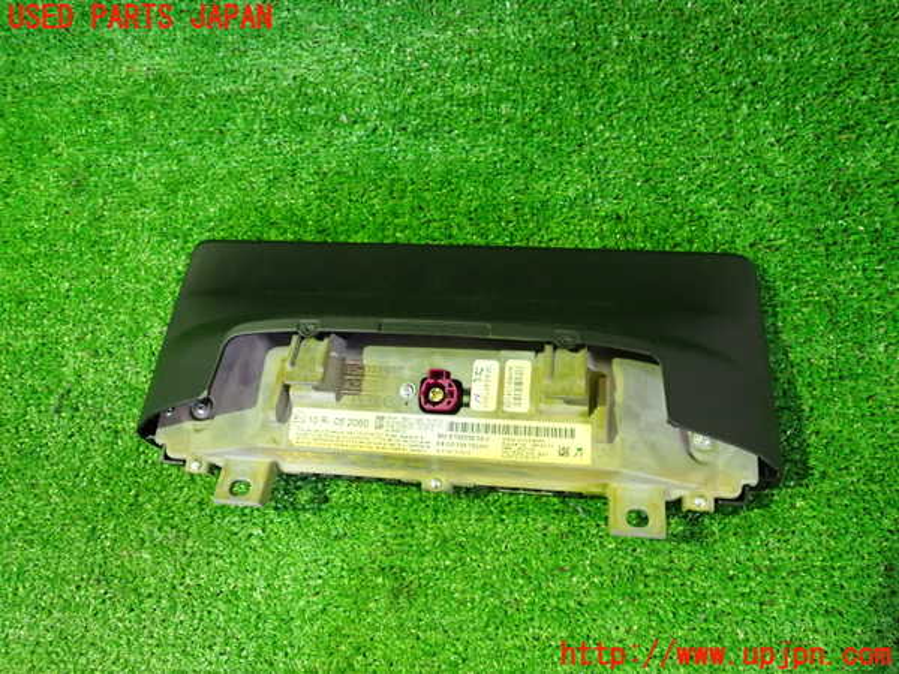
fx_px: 779
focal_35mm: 30
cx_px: 450
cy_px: 337
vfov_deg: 46.8
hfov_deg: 60.0
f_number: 2.3
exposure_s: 1/20
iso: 800
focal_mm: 5.4
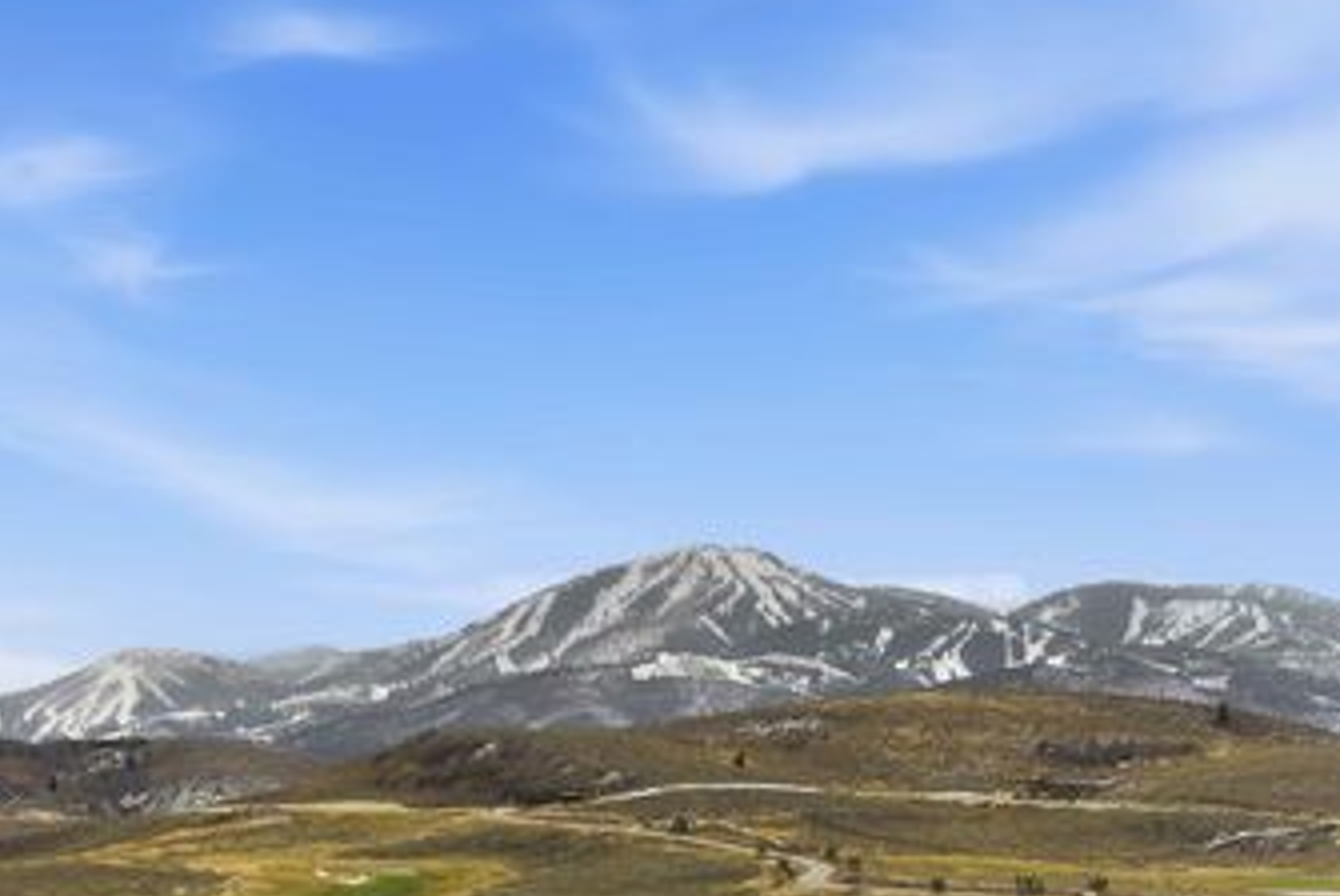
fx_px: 3614
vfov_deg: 14.1
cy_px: 612
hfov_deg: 20.9
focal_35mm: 97
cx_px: 352
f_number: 9
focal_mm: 65
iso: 500
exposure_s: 1/400
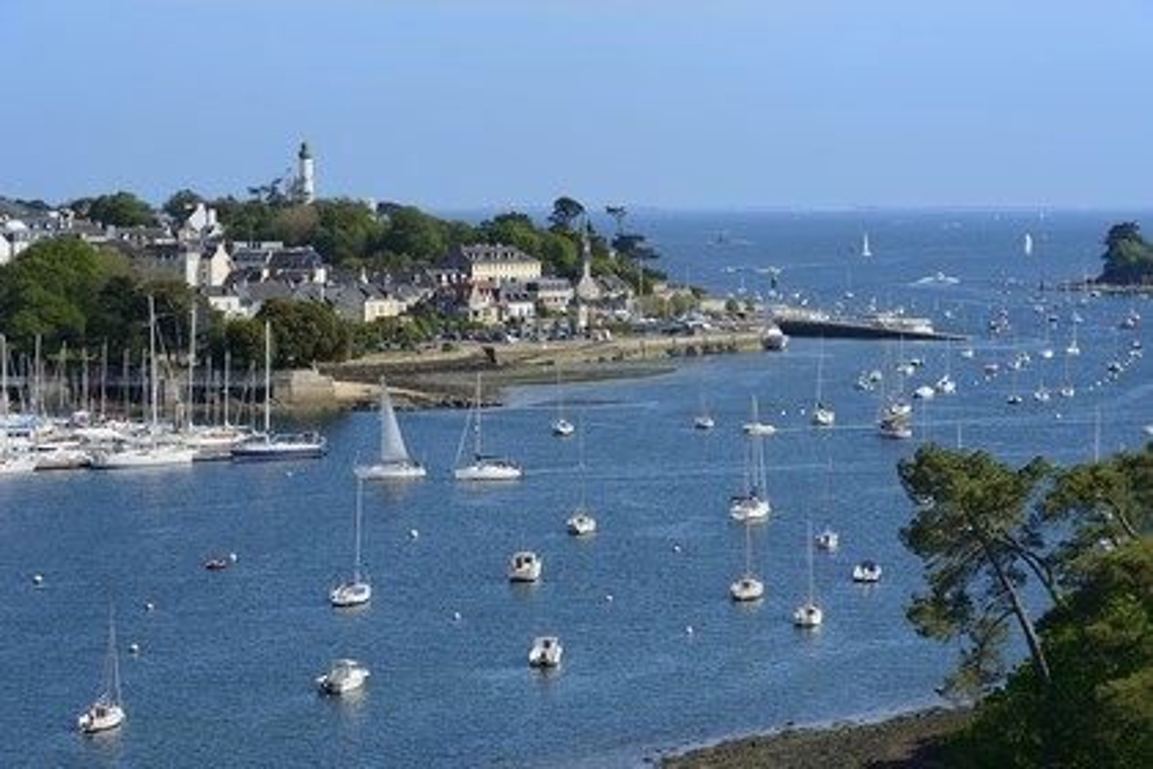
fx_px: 3843
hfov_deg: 17.1
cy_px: 384
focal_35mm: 120
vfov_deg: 11.4
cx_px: 576
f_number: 11
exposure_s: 1/320
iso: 200
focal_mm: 120
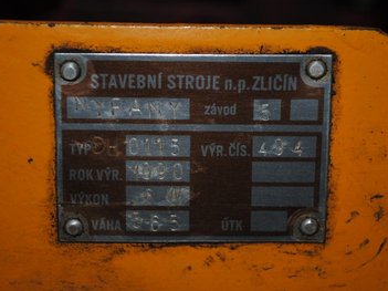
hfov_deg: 21.6
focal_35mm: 91
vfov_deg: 16.3
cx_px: 203
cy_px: 144
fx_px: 1015
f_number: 5.6
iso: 100
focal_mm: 55
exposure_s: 1/125
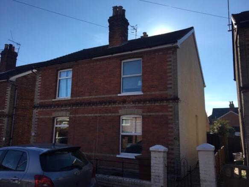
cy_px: 94
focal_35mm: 29
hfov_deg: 61.7
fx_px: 209
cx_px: 124
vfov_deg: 48.2
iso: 25
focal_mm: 4.15
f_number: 2.2
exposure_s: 1/1479
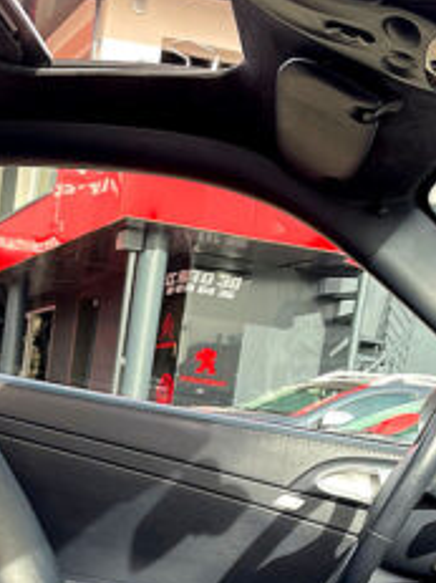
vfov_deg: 25.6
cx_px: -34
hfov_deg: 19.9
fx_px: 1193
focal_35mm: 71
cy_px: 623
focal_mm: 4.2
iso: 32
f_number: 1.6
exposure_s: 1/360
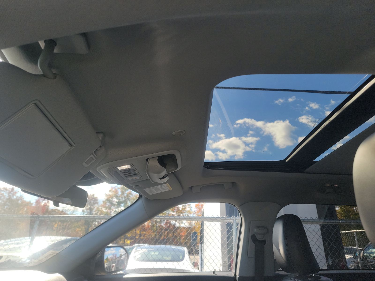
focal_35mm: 24
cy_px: 140
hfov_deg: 71.6
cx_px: 188
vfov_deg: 56.8
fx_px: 260
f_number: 1.8
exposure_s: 1/255
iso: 50
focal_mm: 6.7
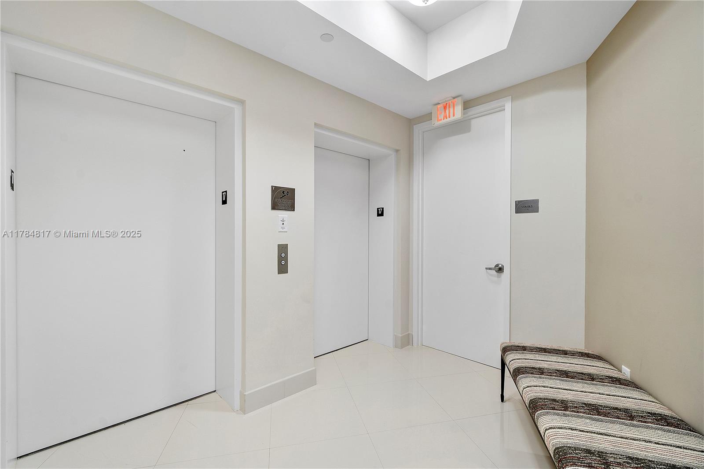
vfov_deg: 77.3
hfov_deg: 100.4
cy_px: 234
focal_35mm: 15
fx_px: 293
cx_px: 352
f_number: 11
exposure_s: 1/2
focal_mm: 10
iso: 160
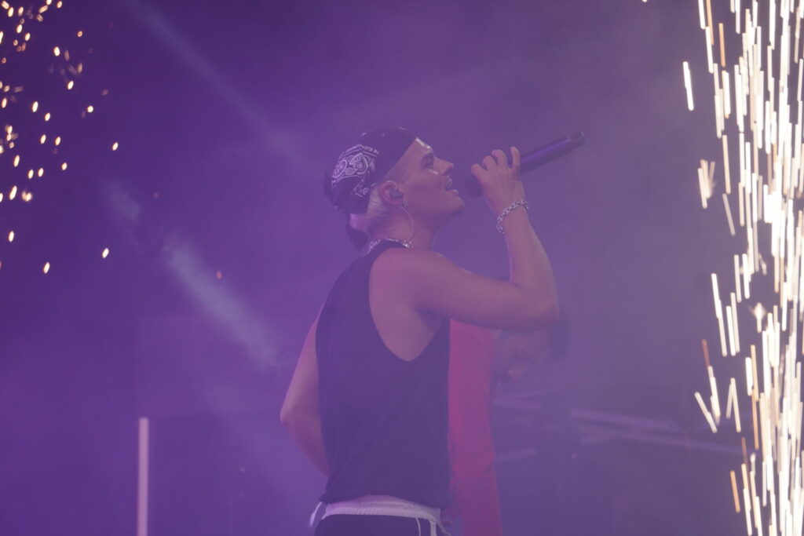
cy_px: 268
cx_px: 402
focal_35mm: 232
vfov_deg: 5.9
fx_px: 5193
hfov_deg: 8.9
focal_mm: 155
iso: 250
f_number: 5.6
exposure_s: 1/250
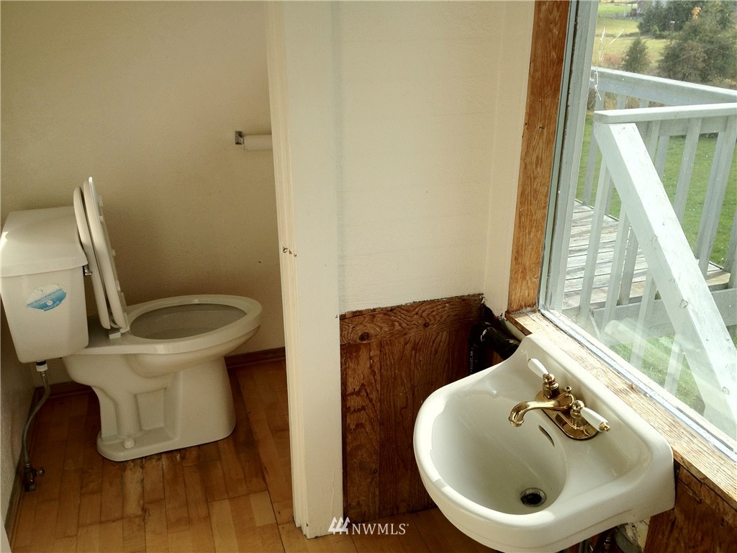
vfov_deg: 40.7
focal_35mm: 35
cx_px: 368
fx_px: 745
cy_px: 276
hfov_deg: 52.6
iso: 64
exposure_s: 1/480
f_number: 2.4
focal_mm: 4.28
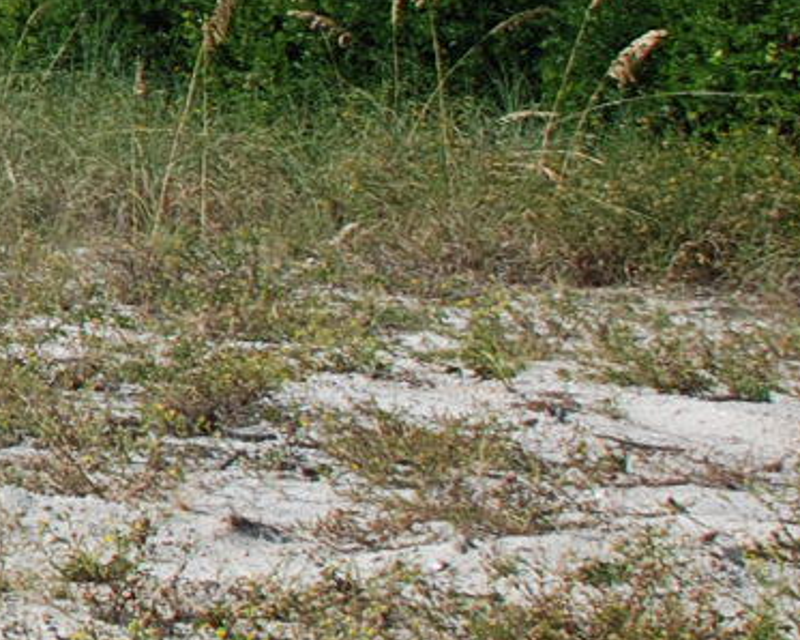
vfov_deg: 7.5
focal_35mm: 205
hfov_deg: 8.5
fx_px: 4851
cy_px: -77
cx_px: -1244
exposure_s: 1/250
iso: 100
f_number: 8
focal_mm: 28
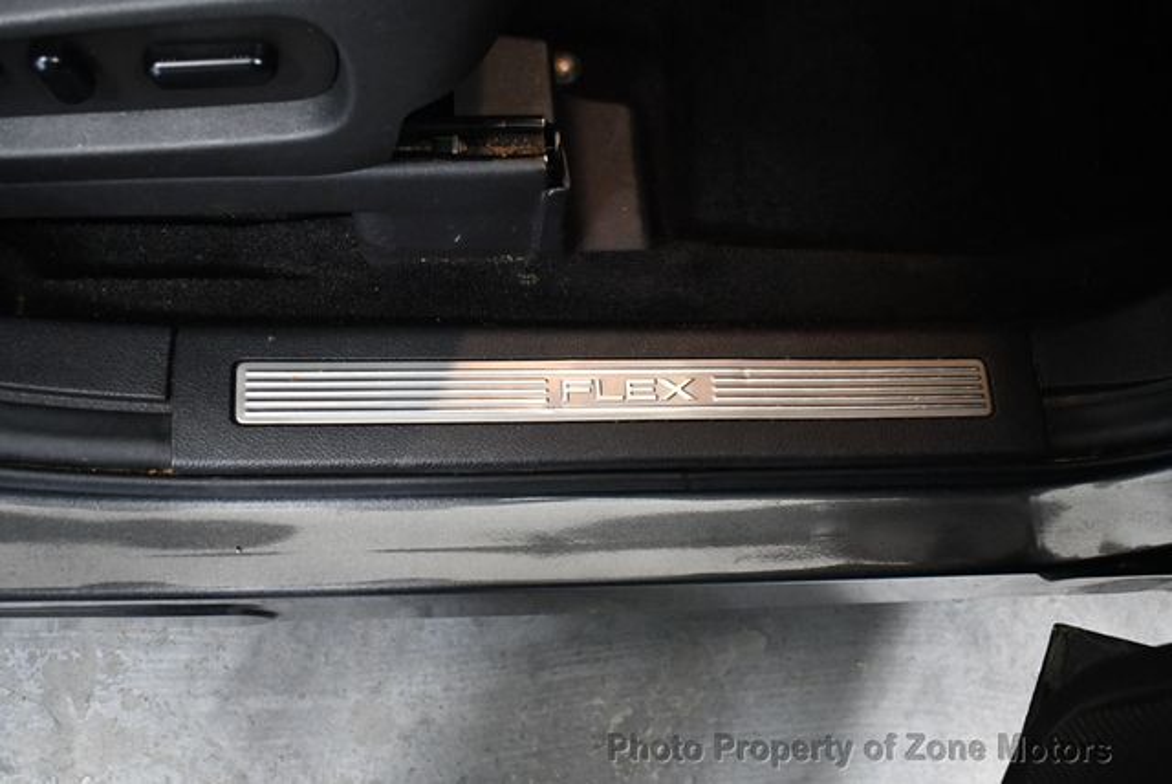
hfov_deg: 53.1
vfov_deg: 36.9
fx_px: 1173
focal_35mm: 36
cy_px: 392
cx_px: 586
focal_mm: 18
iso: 3200
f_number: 3.5
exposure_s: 1/60
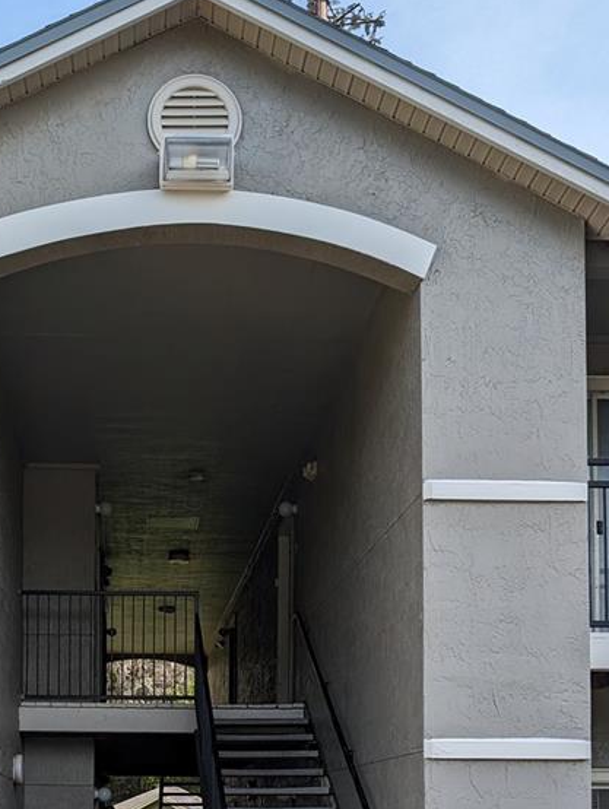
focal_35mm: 52
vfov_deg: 34.4
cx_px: 123
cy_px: 752
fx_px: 1217
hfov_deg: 27.5
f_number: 1.68
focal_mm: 6.9
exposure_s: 1/559
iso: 21
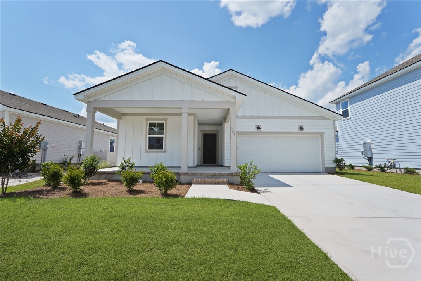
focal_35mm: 16
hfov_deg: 95.0
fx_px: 193
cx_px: 210
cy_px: 140
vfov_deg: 72.1
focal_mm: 16.5
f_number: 9
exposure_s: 1/400
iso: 320
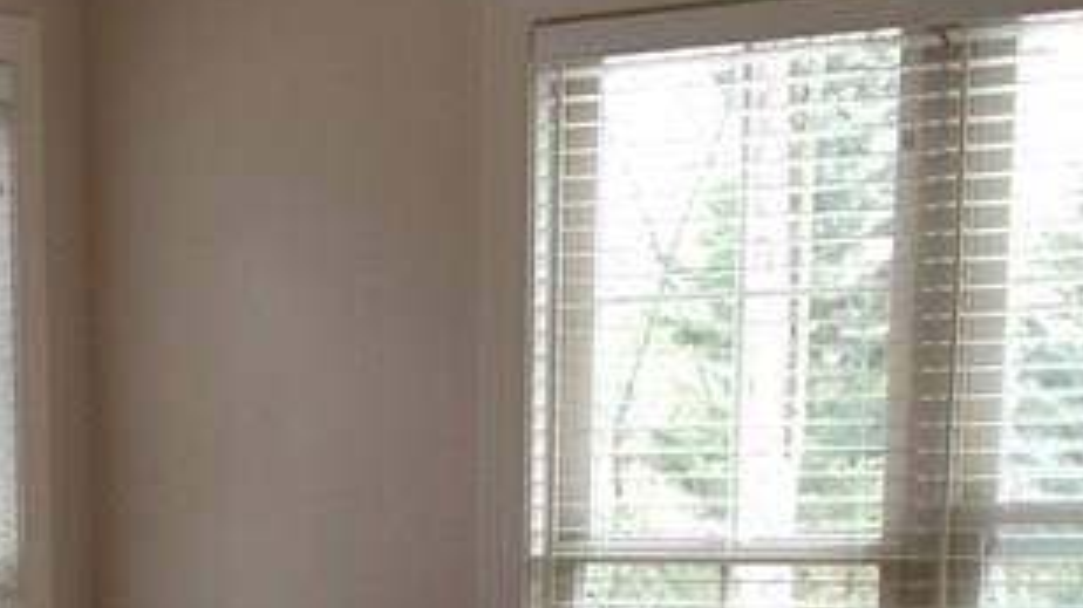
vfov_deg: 11.0
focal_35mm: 105
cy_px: 963
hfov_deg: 19.3
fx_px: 3014
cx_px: -179
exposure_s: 1/15
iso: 32
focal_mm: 4.15
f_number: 2.2
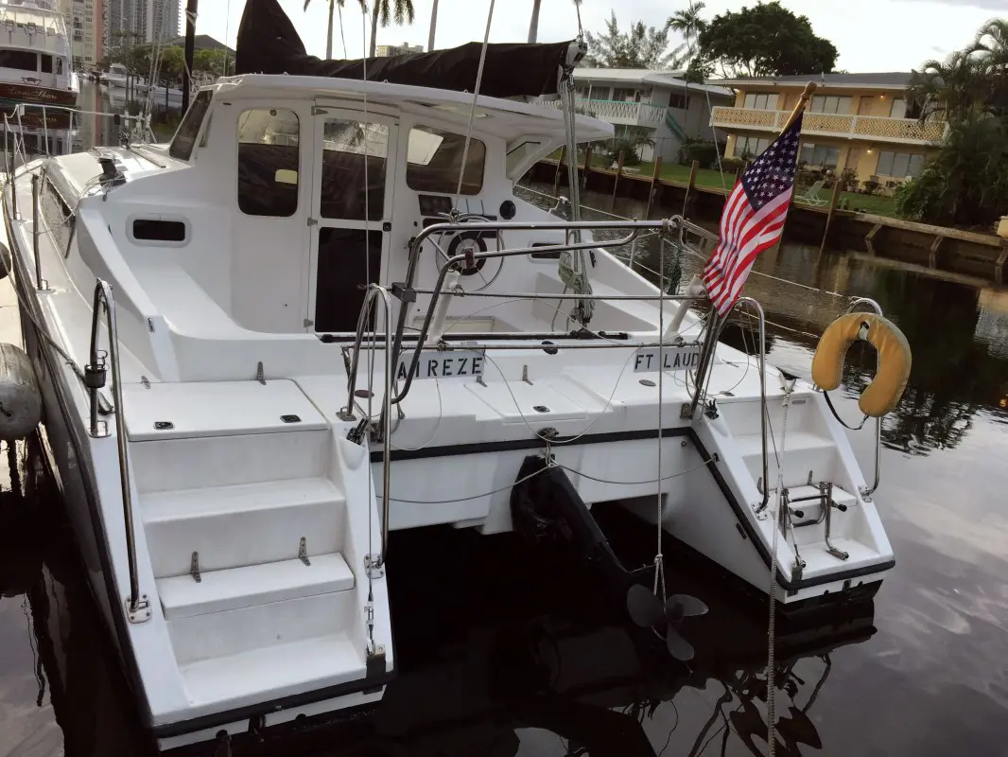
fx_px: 845
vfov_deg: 48.2
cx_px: 504
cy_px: 378
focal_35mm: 29
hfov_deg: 61.6
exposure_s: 1/356
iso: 32
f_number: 2.2
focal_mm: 4.15
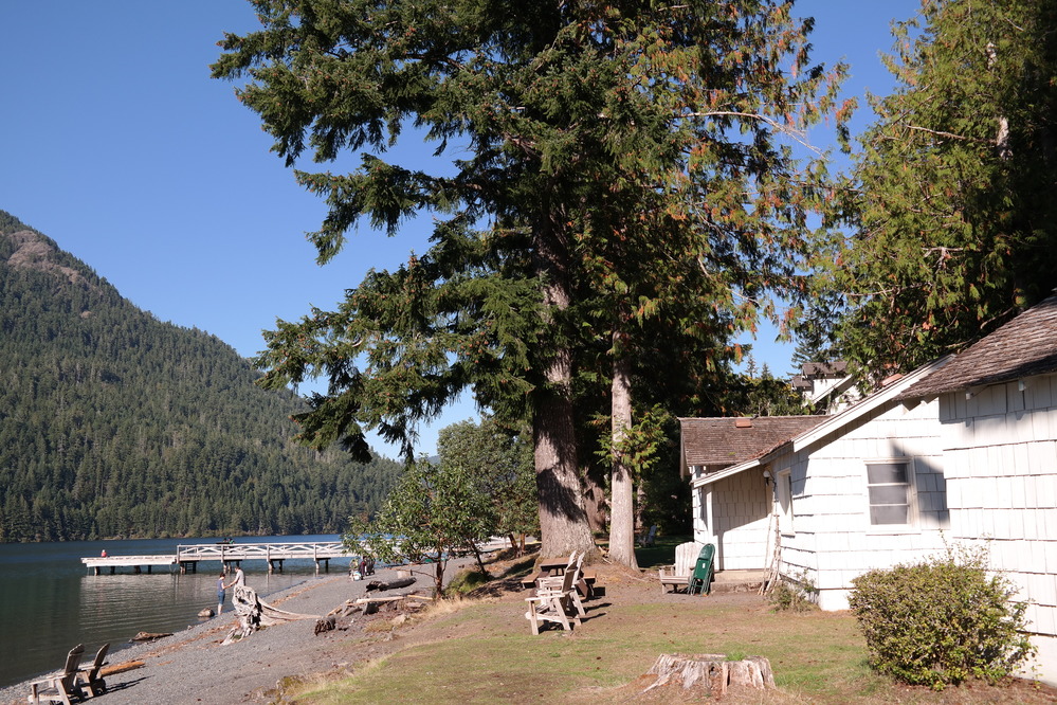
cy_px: 352
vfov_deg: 40.0
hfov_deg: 57.2
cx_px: 528
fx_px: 969
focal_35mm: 33
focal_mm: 22
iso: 100
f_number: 6.3
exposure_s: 1/200
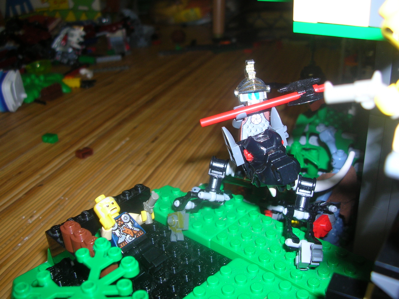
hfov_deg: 52.7
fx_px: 403
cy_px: 150
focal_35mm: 35
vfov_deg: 40.6
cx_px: 200
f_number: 2.8
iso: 50
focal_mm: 5.8
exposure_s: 1/60.1
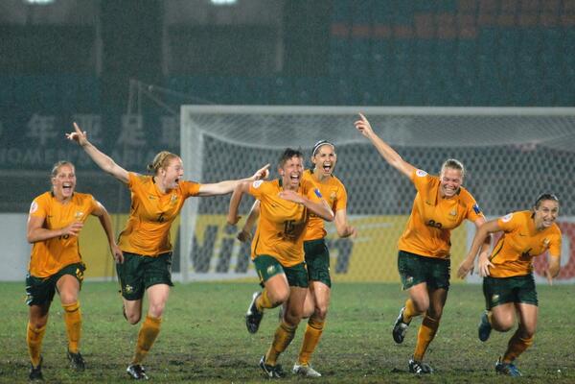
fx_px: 6708
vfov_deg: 3.3
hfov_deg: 4.9
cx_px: 288
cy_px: 192
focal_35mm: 420
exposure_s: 1/200
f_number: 4
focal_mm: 280
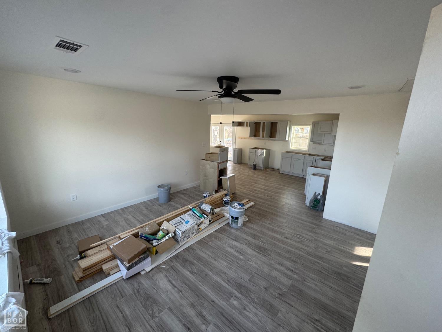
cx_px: 221
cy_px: 166
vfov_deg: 85.7
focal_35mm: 14
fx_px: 179
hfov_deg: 102.1
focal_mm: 2.22
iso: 80
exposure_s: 1/99
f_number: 2.2
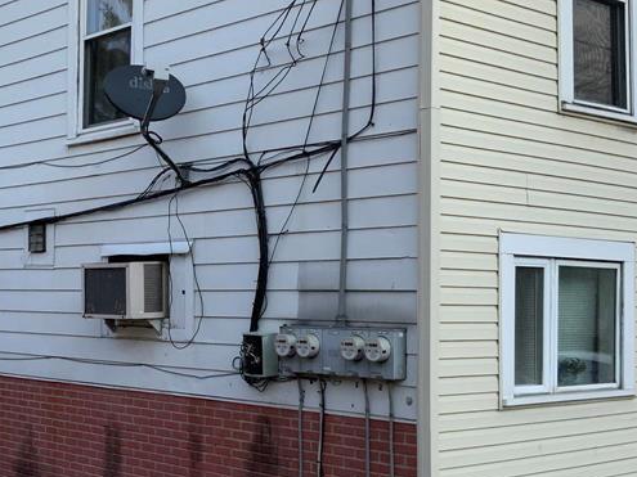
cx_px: 175
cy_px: 257
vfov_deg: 24.4
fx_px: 1104
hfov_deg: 31.7
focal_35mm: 60
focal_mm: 3
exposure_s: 1/792
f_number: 1.8
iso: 16
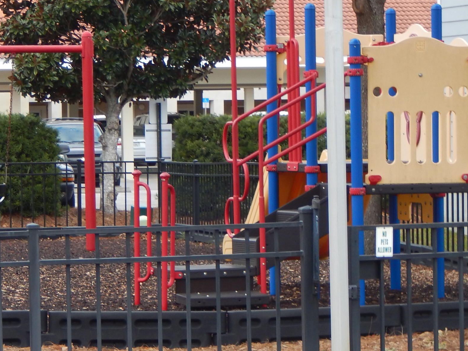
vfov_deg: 6.8
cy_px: 146
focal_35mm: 218
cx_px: 241
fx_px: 2948
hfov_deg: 9.1
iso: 125
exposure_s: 1/50
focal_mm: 20.5
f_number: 4.6
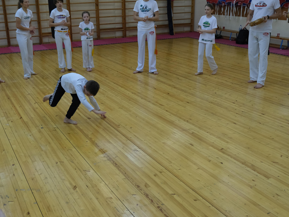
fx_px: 342
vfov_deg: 35.1
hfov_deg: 45.7
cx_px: 130
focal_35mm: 41
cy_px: 108
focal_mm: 24.9
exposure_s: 1/320
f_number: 4.4
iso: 2500
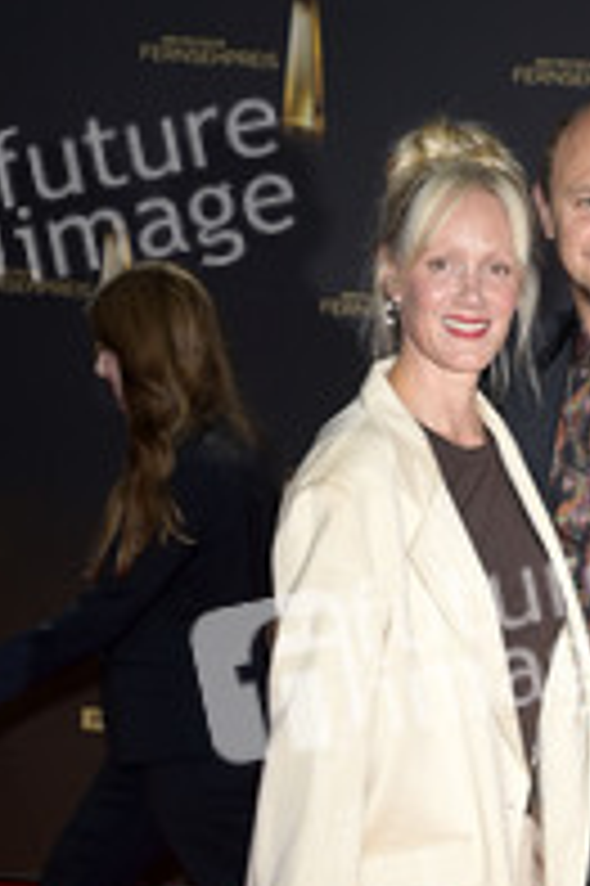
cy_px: 882
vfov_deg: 17.0
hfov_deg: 11.5
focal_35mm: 118
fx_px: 2906
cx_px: 554
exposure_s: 1/250
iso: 1000
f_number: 5
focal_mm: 58
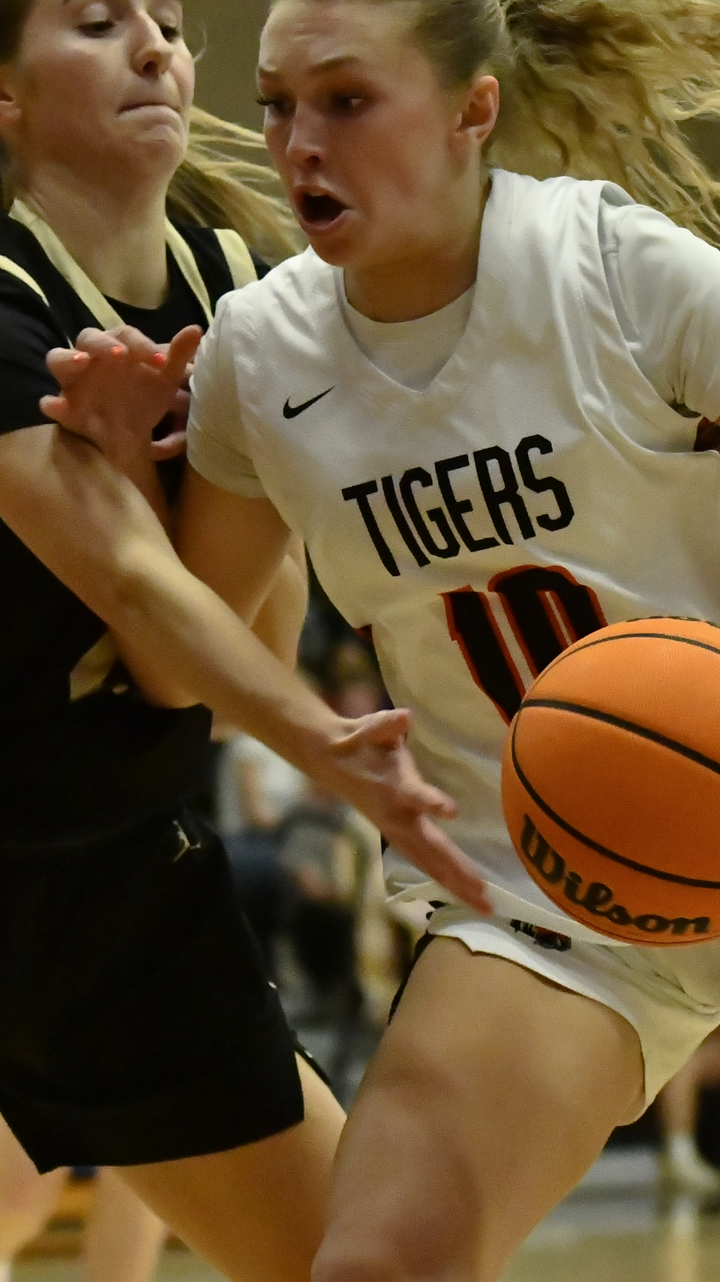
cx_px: 554
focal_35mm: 246
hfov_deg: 4.9
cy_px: 727
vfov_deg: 8.8
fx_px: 8353
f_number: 4
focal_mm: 85
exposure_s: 1/1000
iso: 10000
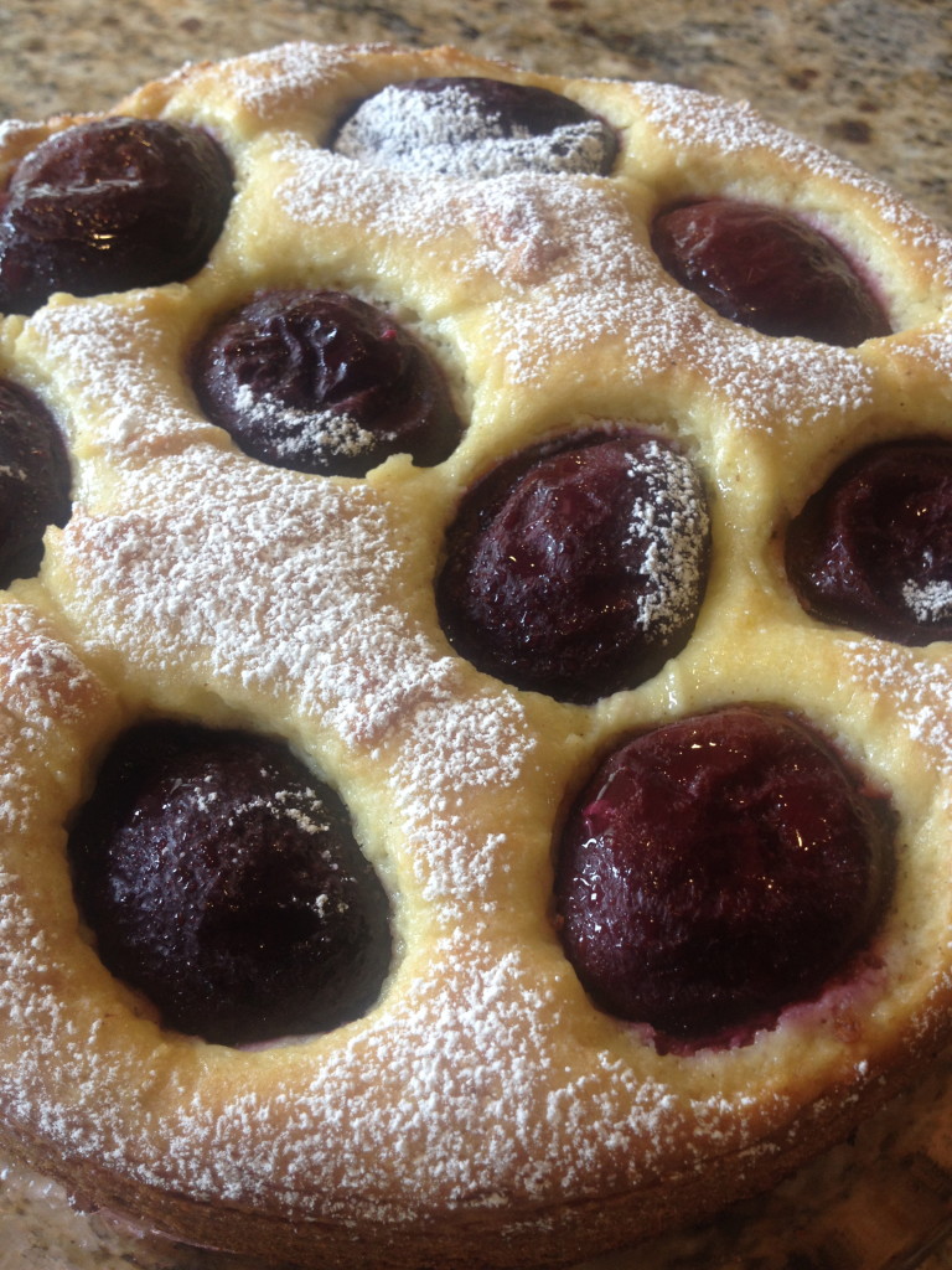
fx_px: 1283
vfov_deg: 52.6
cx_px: 476
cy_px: 635
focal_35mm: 35
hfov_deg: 40.7
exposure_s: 1/30
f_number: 2.4
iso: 50
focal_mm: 4.28
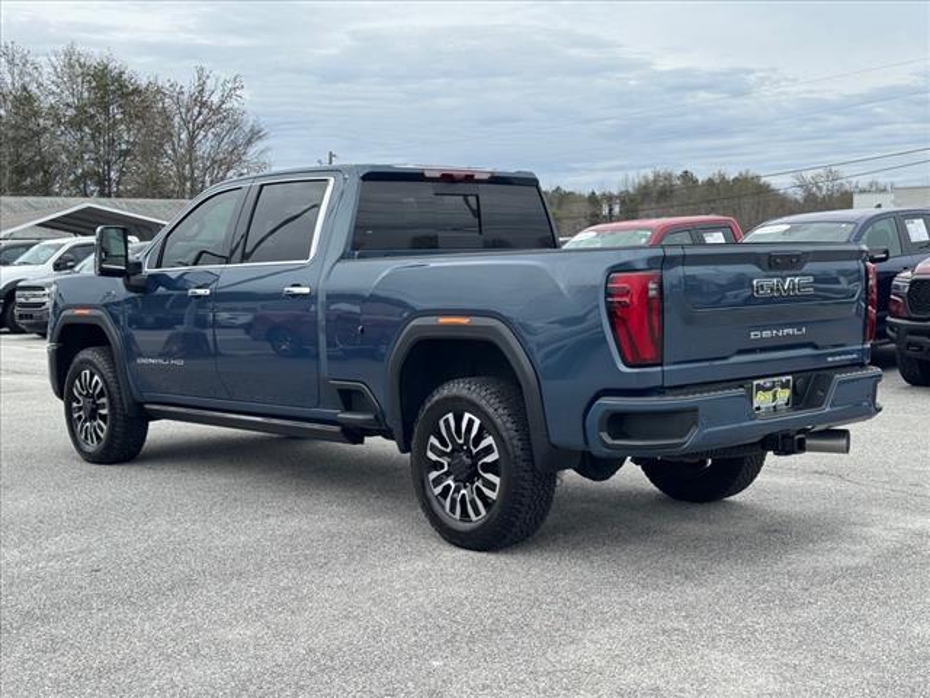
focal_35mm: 48
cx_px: 465
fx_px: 1290
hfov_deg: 39.7
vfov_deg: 30.3
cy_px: 349
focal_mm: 6.76
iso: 64
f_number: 1.78
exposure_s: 1/1172
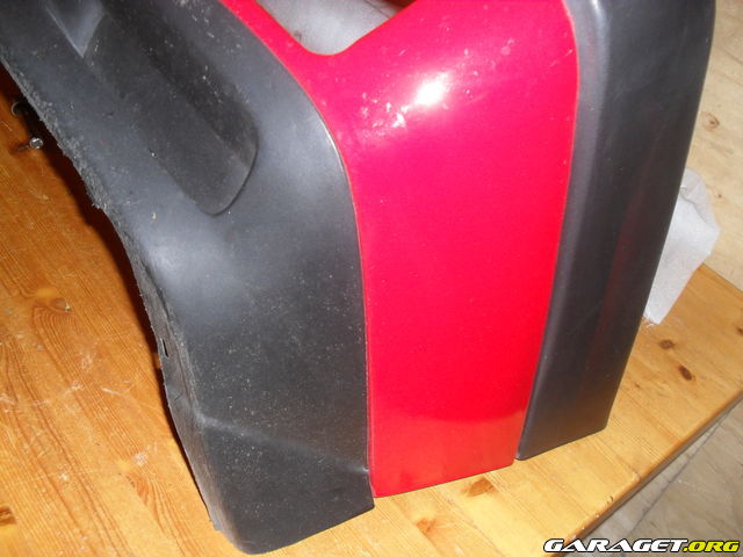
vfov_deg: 40.7
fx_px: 751
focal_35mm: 35
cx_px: 372
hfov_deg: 52.6
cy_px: 278
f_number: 3.2
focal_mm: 6.3
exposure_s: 1/45
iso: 200
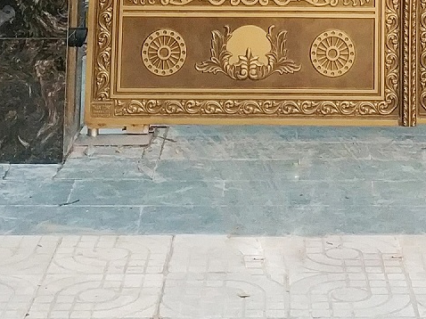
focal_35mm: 134
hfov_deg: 14.7
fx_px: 1648
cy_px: -346
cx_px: 311
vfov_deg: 10.1
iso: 252
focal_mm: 4.5
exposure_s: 1/1739
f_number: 2
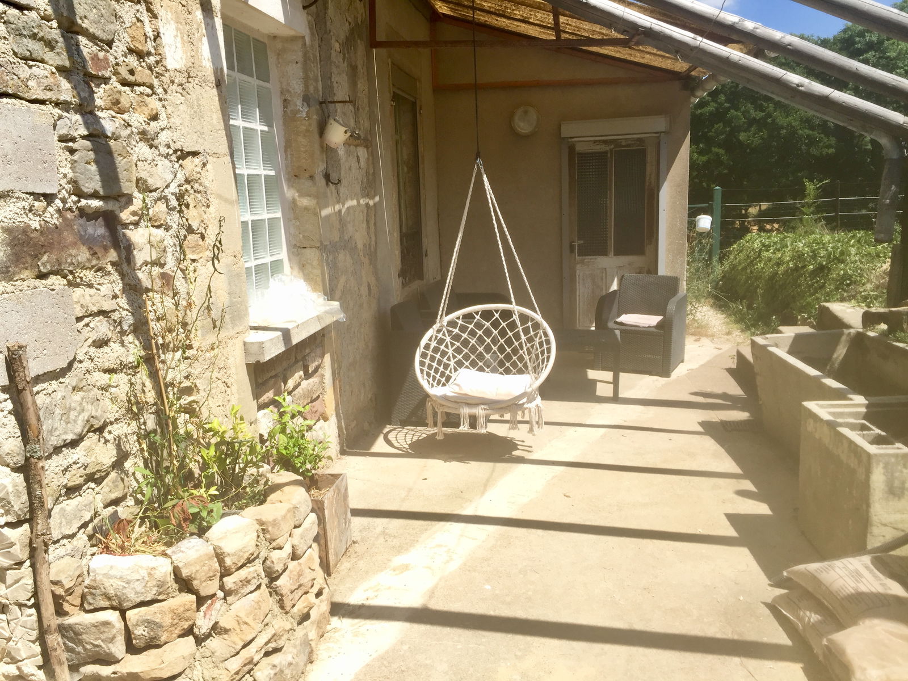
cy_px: 340
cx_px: 454
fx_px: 761
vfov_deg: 48.2
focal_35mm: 29
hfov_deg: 61.7
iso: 32
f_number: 2.2
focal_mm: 4.15
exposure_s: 1/1041
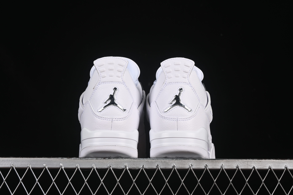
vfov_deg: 18.2
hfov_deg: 27.0
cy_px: 98
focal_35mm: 75
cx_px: 146
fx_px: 610
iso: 160
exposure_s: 1/100
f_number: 8
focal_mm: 50
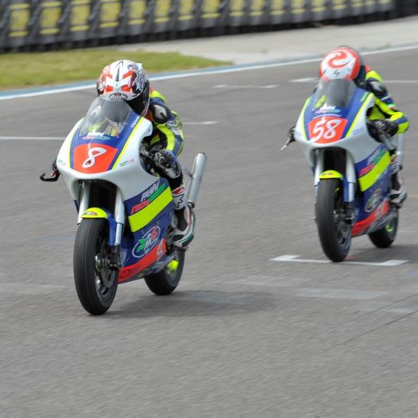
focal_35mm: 316
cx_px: 195
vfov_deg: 5.5
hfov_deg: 5.5
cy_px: 182
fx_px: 4317
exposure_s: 1/400
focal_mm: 200
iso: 200
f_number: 11
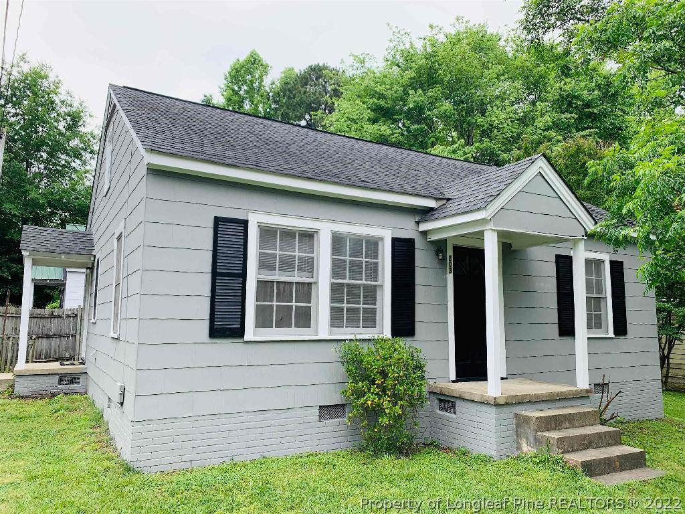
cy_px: 257
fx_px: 515
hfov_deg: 67.3
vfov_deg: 53.1
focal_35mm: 26
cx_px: 342
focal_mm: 4.25
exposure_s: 1/474
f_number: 1.8
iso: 25
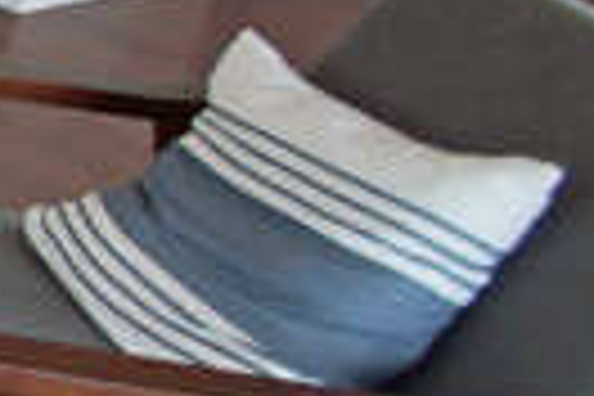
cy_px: -22
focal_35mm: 87
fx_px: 1435
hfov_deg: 14.4
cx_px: -864
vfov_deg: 15.4
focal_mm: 10
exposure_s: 1/60
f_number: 4
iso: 400
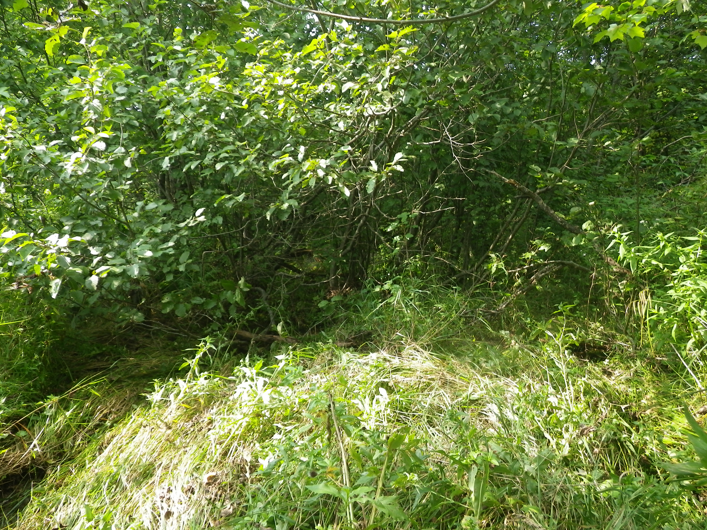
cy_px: 265
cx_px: 354
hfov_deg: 63.4
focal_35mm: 28
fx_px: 572
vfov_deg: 49.7
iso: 80
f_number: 3.5
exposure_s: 1/80
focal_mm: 5
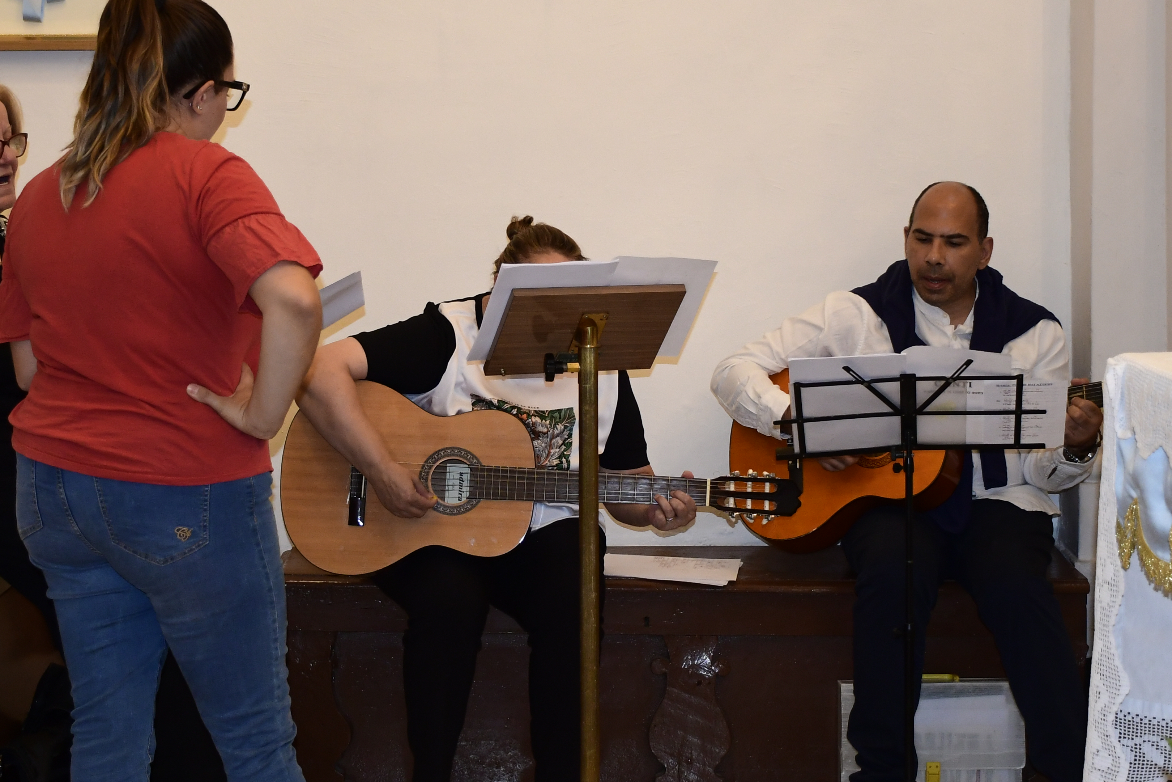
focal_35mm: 67
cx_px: 616
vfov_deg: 20.3
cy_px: 311
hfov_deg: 30.1
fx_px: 2181
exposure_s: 1/125
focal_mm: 26
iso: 1250
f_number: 3.8
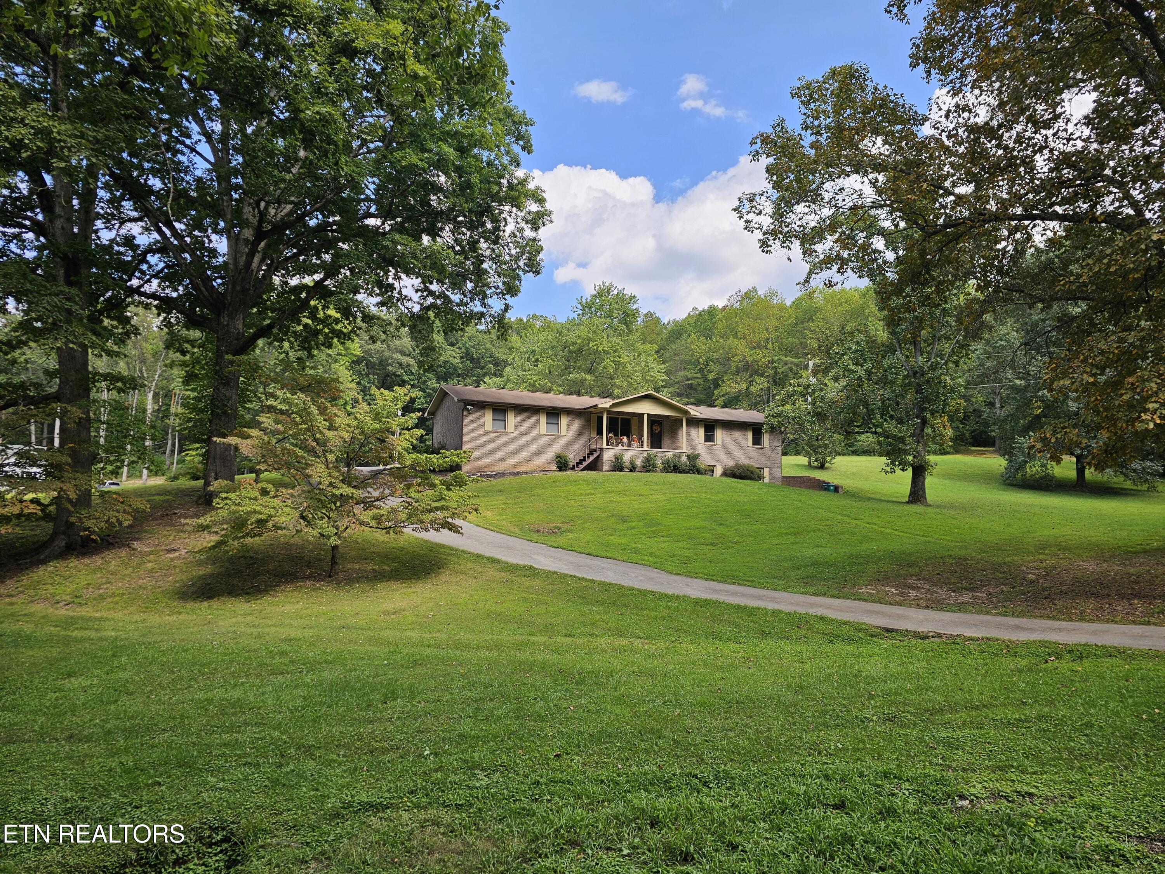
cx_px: 582
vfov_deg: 58.9
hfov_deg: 73.9
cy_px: 437
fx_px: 774
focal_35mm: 23
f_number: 1.7
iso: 10
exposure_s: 1/286
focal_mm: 6.3
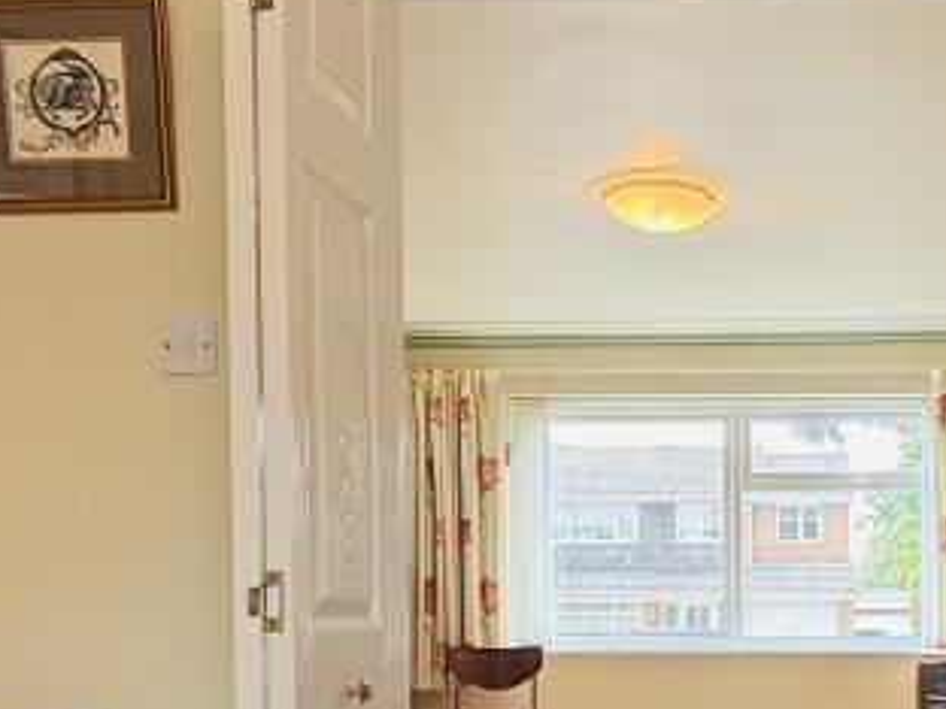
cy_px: 636
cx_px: 800
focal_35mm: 46
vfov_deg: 30.2
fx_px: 1257
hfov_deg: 39.1
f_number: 2.2
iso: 100
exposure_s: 1/100
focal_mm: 2.22
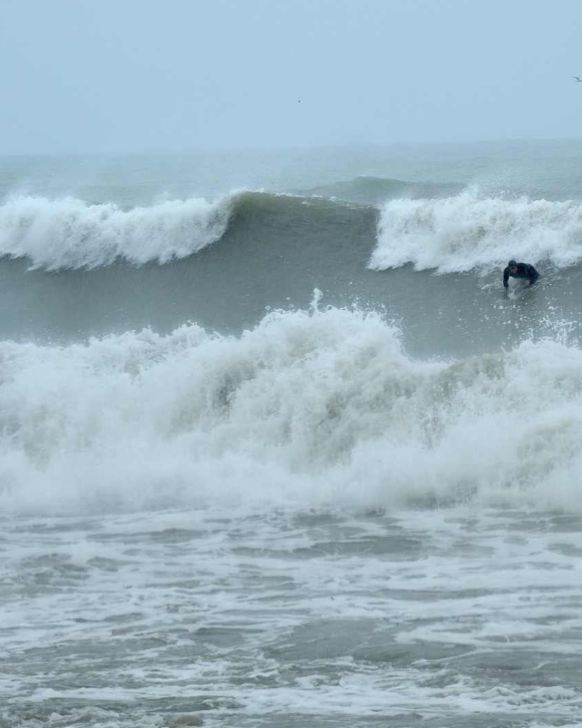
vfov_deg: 7.6
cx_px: 451
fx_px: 5514
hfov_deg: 6.0
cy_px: 364
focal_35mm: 256
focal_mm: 120.6
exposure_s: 1/250
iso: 400
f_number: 11
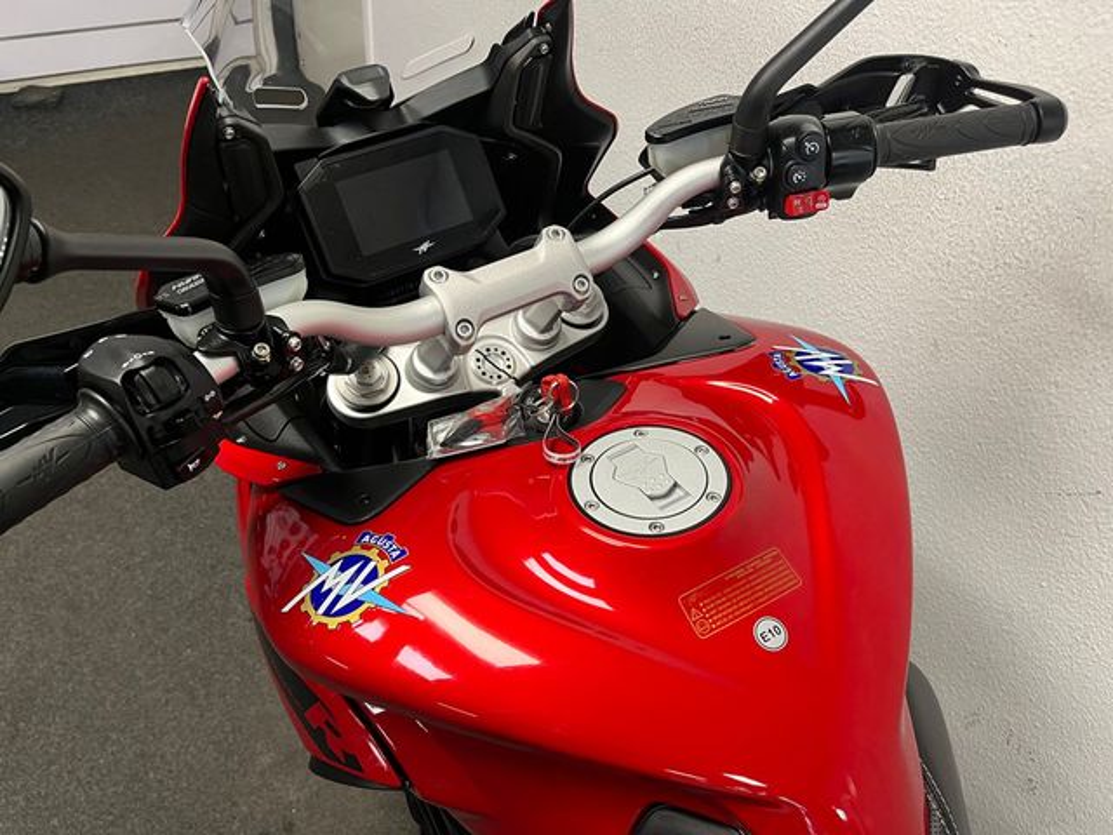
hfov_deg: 67.3
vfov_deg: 53.1
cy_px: 418
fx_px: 836
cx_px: 556
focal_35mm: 26
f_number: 1.6
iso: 100
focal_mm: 5.1
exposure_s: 1/50
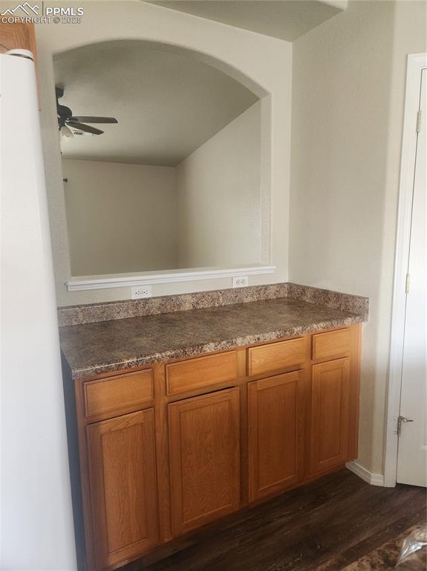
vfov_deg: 74.0
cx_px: 214
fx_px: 379
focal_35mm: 23
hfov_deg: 58.8
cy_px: 286
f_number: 1.8
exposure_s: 1/120
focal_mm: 5.4
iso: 500
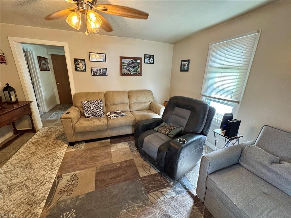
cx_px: 146
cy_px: 109
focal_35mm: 14
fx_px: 118
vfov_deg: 85.7
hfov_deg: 102.1
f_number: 2.2
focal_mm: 2.22
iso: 500
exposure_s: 1/60
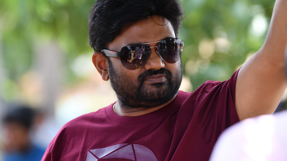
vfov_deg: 5.8
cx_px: 143
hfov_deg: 10.3
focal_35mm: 210
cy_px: 70
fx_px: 1598
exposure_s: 1/200
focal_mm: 200
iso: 160
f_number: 4
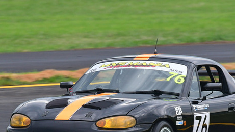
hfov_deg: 1.6
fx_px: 8161
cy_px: 80
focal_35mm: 1310
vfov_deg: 0.9
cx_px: 121
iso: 800
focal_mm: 480
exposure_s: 1/500
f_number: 10
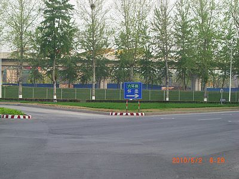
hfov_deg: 17.3
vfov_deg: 13.0
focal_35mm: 114
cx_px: 120
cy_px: 90
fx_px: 787
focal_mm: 18.6
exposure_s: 1/125
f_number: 5.2
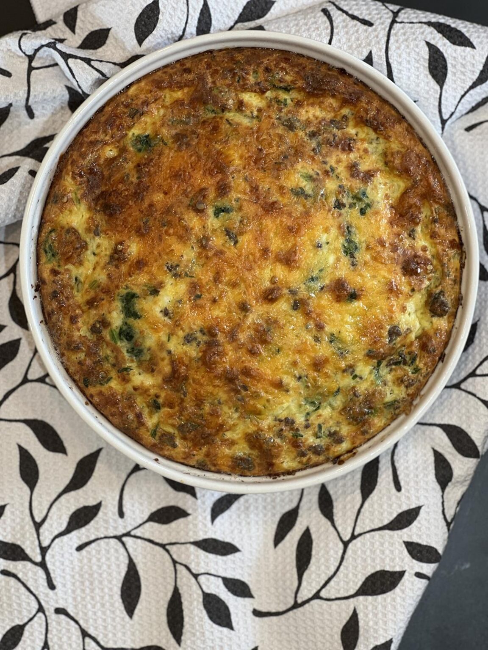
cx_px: 244
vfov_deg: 25.3
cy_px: 325
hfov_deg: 19.1
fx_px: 1447
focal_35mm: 77
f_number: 2.8
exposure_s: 1/40
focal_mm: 9
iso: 125
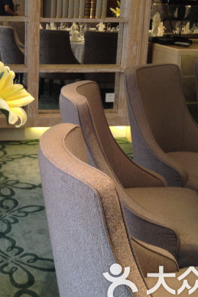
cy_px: 126
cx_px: 30
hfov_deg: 21.3
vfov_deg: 31.8
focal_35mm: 63
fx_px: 519
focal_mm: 4.28
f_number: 2.4
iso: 50
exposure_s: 1/20
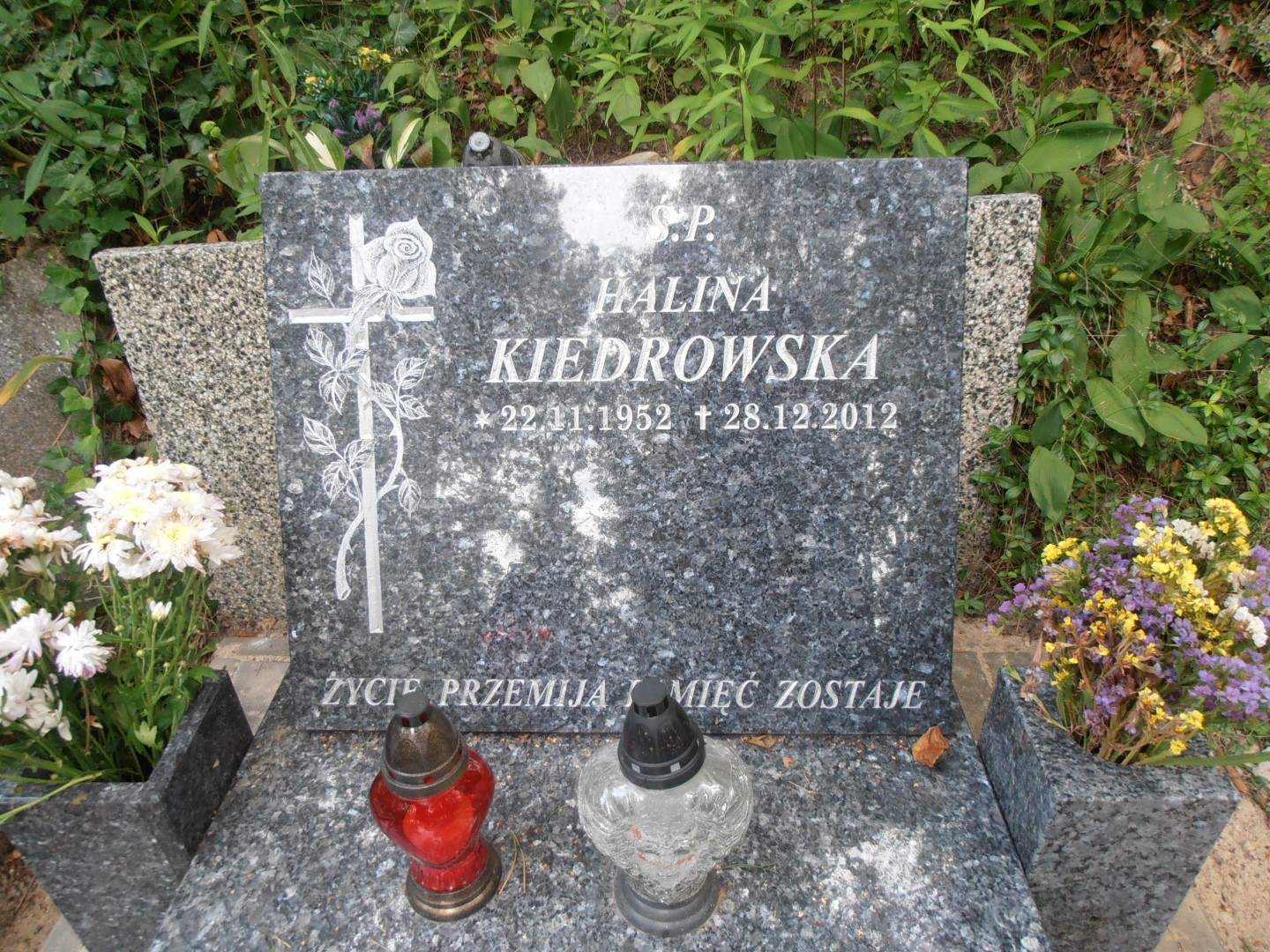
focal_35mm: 24
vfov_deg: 56.8
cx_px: 635
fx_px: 881
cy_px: 476
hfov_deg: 71.6
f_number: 3
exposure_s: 1/25
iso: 125
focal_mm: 4.2
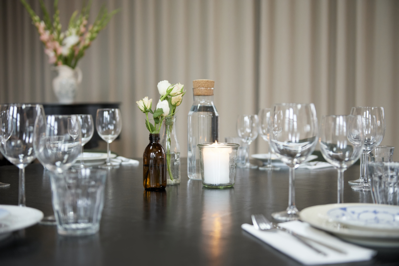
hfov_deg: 43.6
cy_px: 133
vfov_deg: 29.9
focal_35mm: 45
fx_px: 499
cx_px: 200
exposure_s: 1/320
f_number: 2.8
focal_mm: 45
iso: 1250
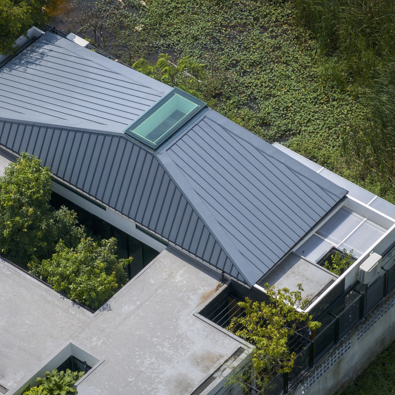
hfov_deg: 8.9
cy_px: 198
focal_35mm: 196
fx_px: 2530
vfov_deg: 8.9
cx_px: 160
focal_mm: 30.71
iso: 100
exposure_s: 1/800
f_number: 3.4
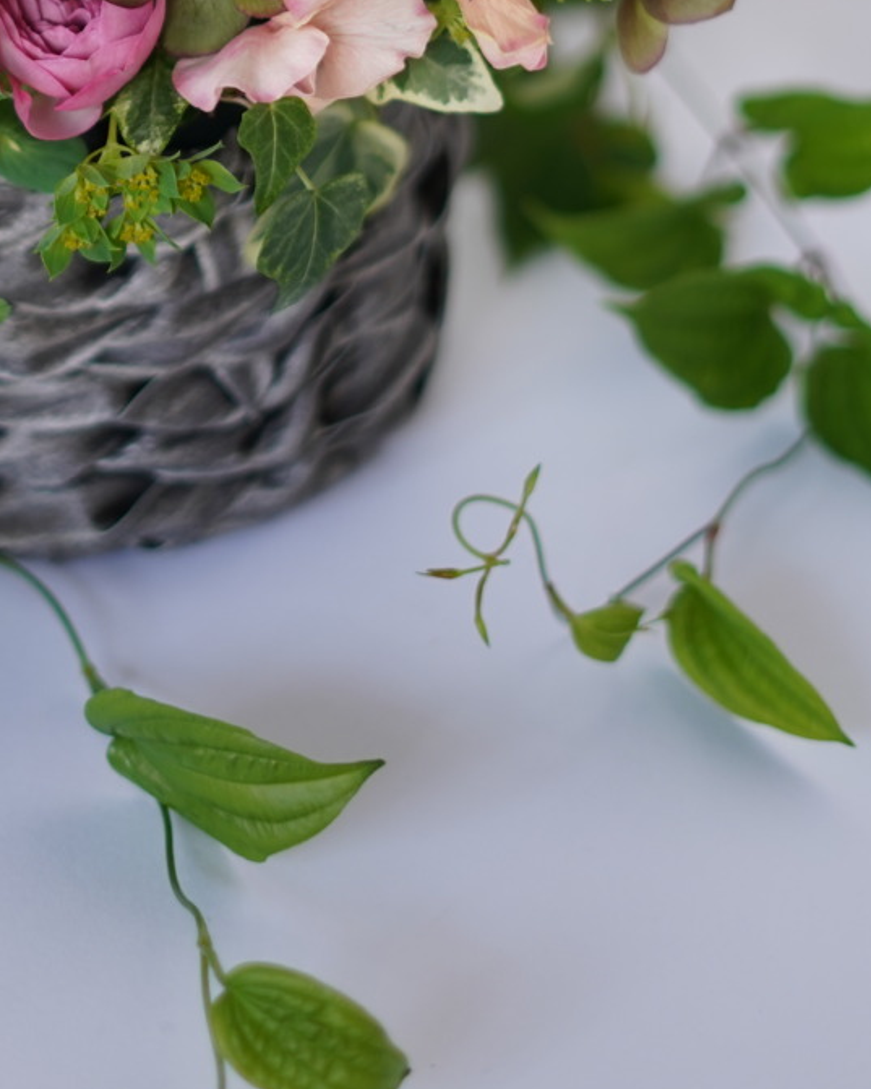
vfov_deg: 14.5
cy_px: -78
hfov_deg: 11.8
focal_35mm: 130
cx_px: 32
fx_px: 4188
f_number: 1.8
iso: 250
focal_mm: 50
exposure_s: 1/125
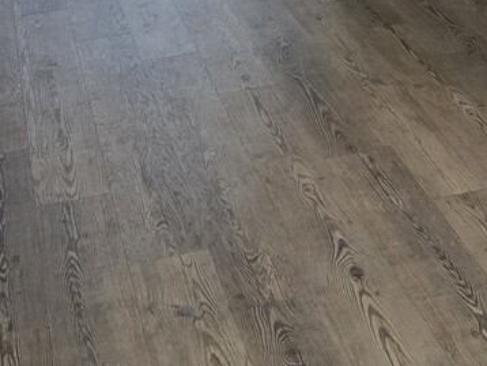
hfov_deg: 25.3
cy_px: -244
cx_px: 283
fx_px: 1084
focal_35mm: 77
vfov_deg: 16.7
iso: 640
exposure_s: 1/120
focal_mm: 6.3
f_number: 1.7
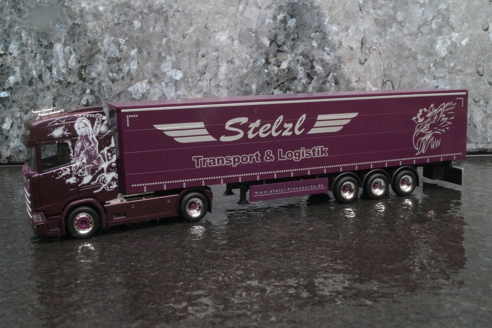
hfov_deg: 49.6
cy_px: 164
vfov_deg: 34.2
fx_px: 533
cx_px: 246
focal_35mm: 39
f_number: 25
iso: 2500
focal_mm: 26
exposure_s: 1/60
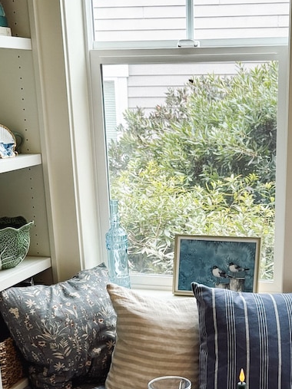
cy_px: 393
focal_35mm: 67
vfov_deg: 27.3
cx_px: 223
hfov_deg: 21.7
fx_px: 754
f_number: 1.6
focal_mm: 5.96
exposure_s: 1/120
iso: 50
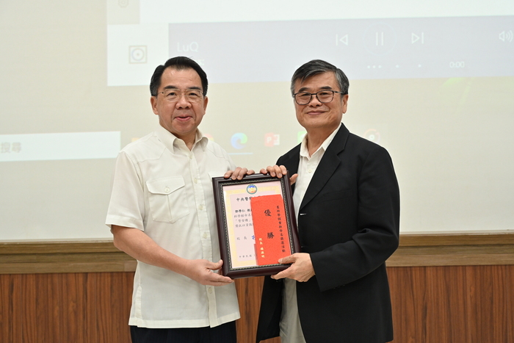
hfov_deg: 40.3
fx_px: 700
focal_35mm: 49
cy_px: 172
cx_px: 257
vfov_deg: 27.5
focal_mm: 49
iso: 1000
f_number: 4
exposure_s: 1/125
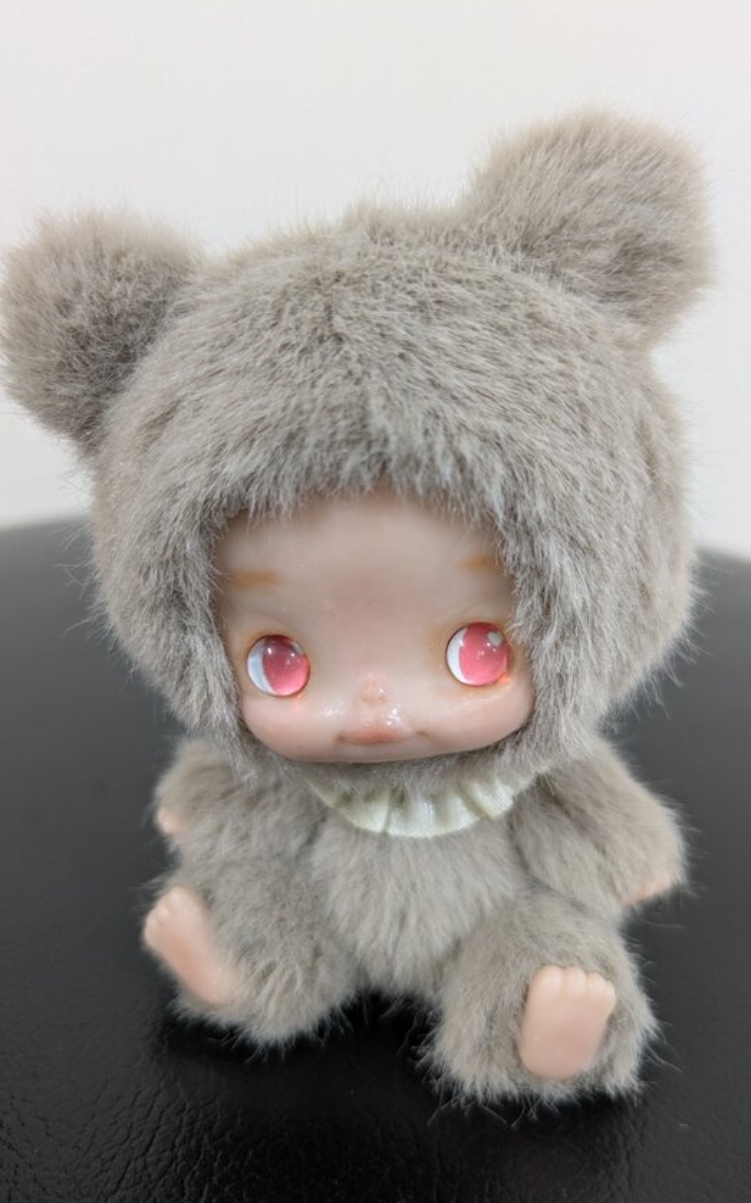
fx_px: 884
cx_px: 378
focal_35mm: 27
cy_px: 605
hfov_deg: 46.0
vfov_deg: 68.4
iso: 188
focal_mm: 5.43
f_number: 1.89
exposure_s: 1/24
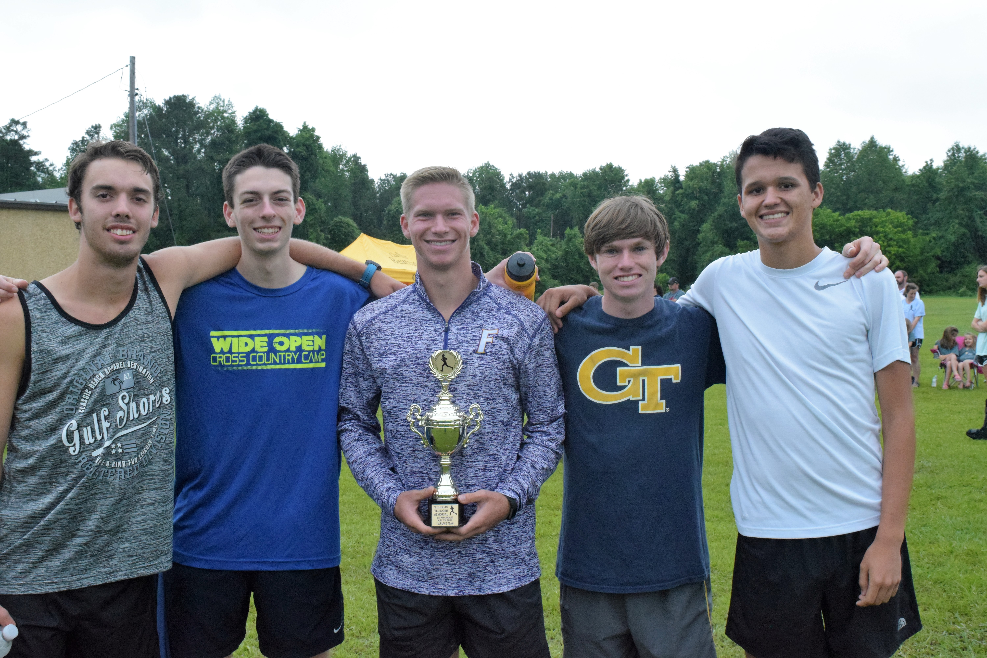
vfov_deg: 33.0
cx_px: 494
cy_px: 329
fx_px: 1110
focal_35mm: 40
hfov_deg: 47.9
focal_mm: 27
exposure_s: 1/800
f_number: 14
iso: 5000
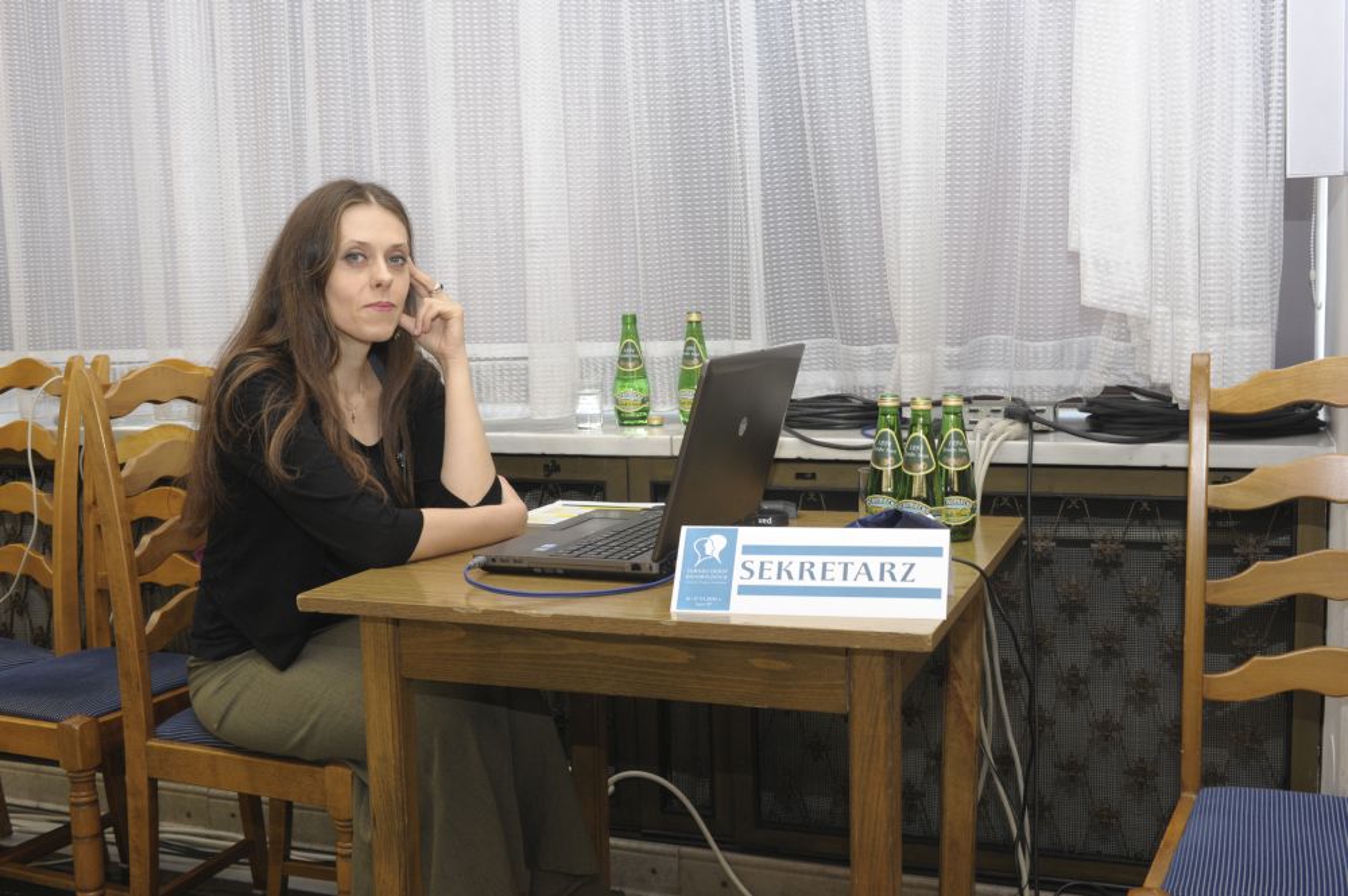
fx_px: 1497
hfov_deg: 48.5
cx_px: 674
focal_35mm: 40
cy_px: 448
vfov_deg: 33.3
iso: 800
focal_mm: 40
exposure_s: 1/30
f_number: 8
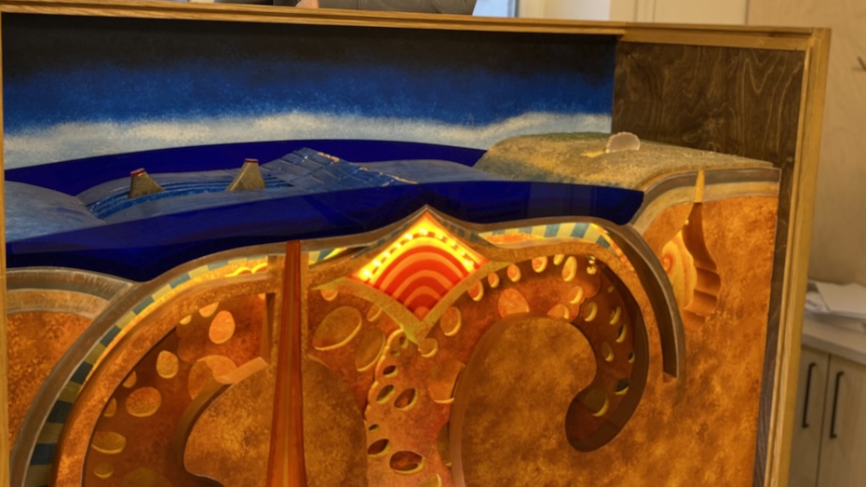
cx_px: 418
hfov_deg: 51.6
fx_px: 896
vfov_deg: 30.1
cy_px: 141
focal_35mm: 39
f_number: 1.8
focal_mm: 4.25
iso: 125
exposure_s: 1/50
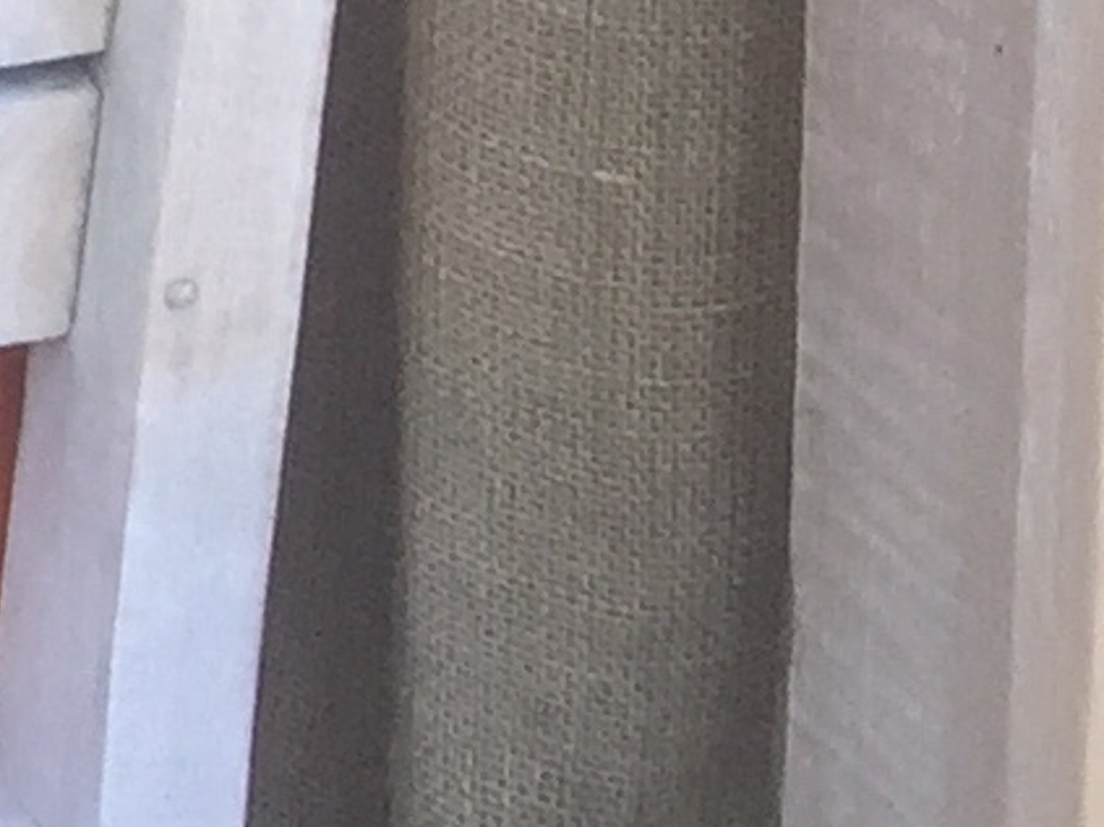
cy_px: -2327
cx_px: -2957
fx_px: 7142
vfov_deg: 5.8
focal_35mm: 224
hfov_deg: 7.1
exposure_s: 1/120
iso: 40
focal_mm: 4.15
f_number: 2.2
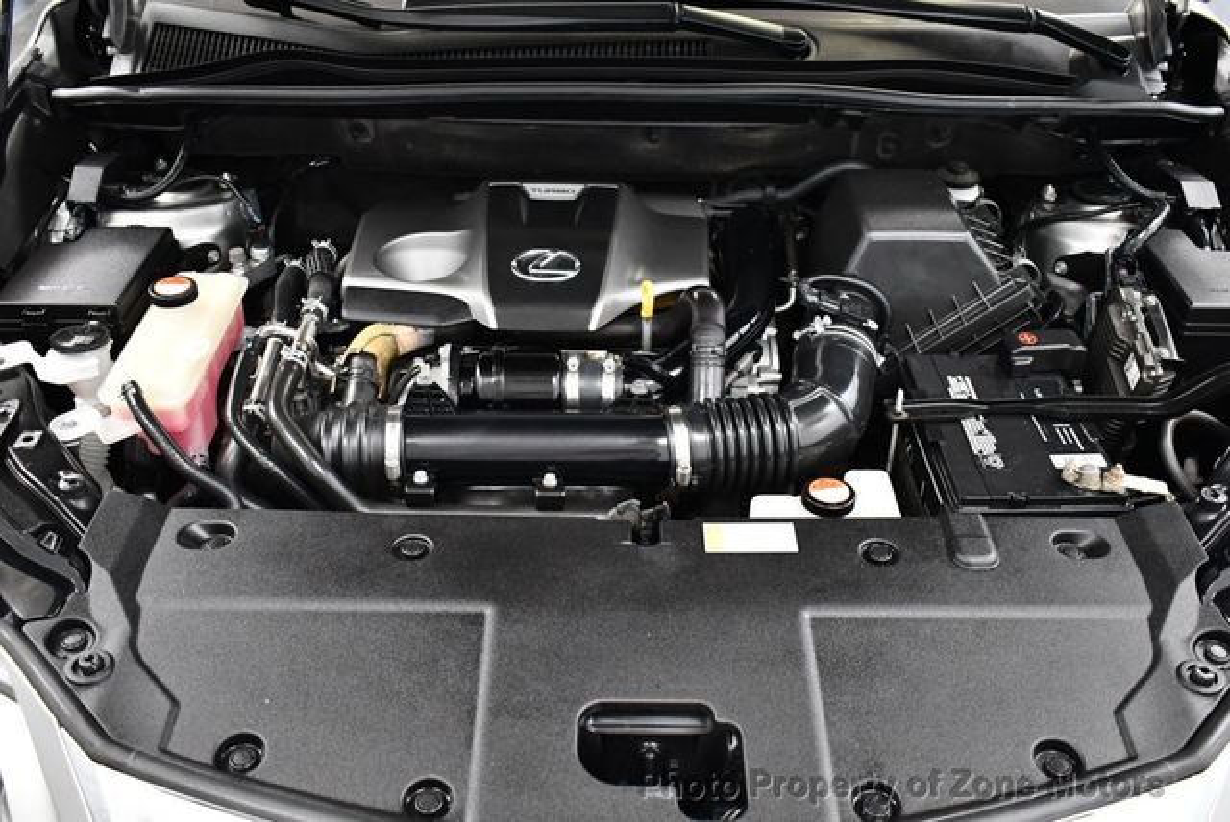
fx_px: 1231
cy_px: 411
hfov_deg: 53.1
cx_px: 615
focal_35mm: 36
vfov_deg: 36.9
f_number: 3.5
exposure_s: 1/100
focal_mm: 18
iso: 3200
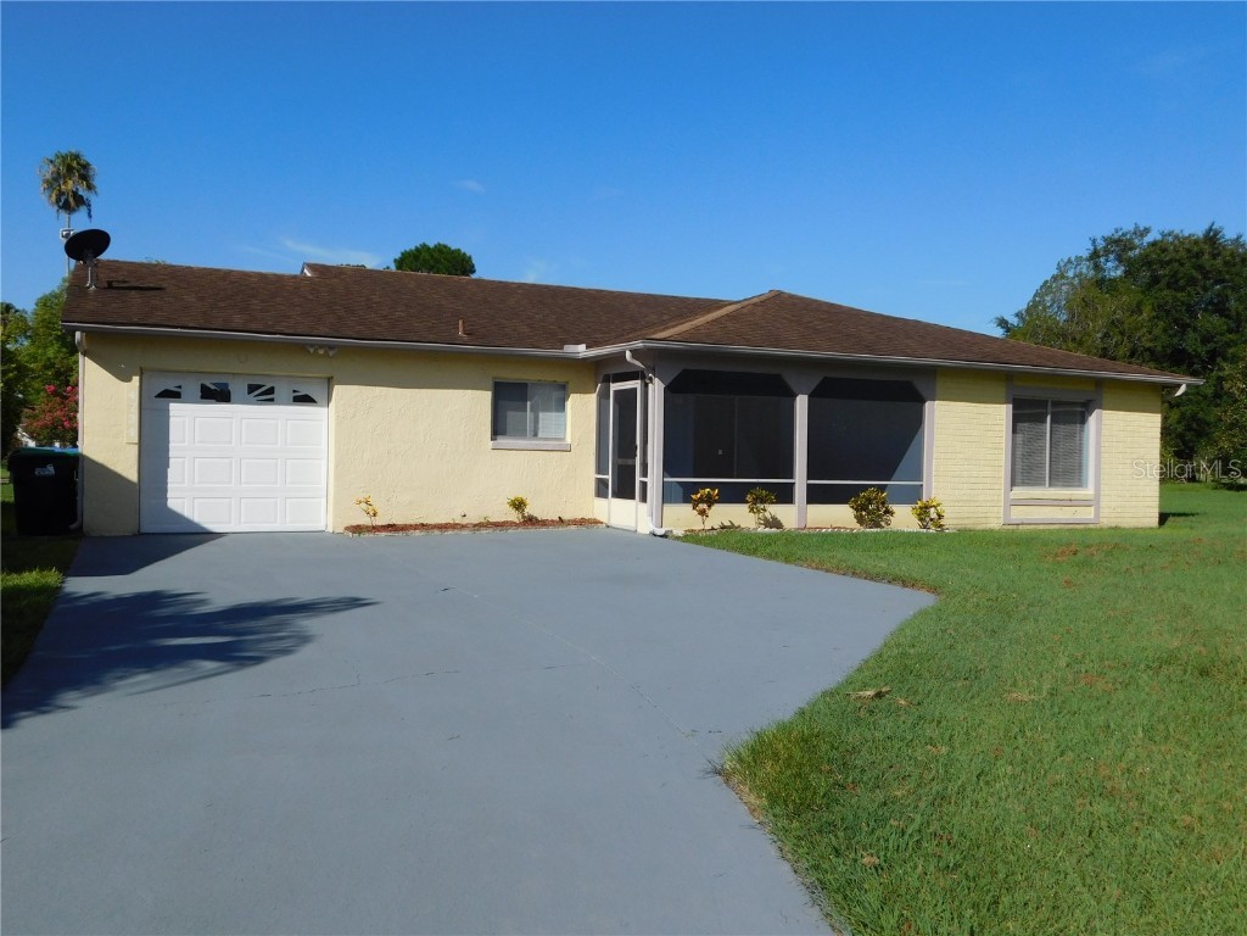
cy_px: 468
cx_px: 624
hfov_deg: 60.0
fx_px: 1081
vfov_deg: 46.8
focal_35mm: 30
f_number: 6.4
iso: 125
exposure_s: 1/800
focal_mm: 5.3
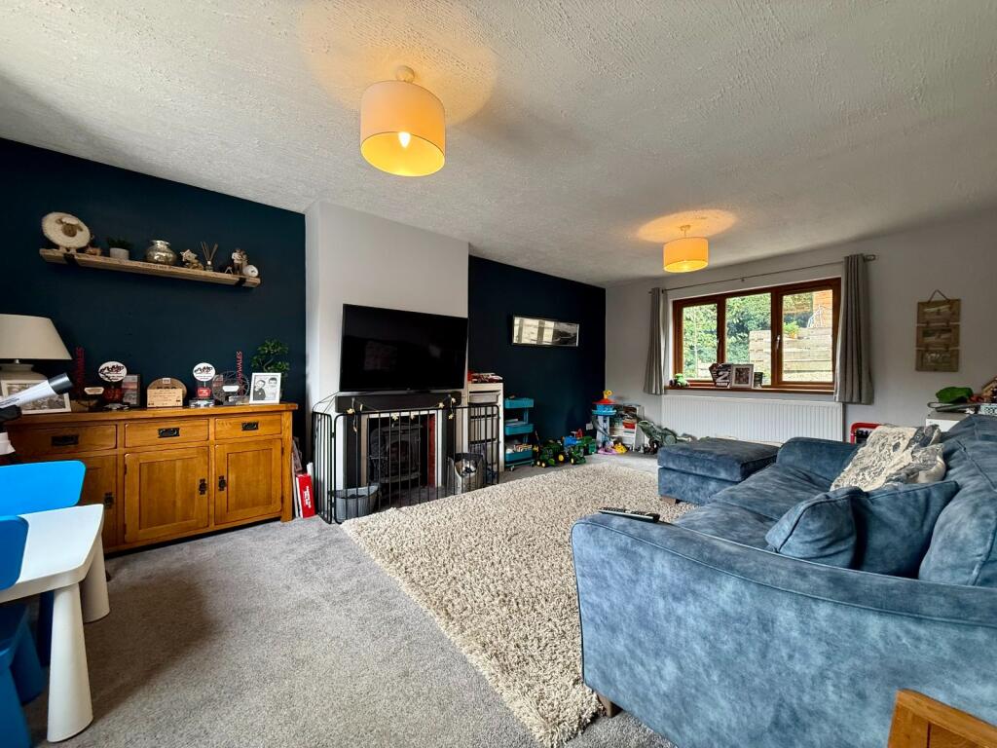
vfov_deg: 85.7
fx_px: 403
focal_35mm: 14
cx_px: 498
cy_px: 374
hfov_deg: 102.1
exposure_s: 1/50
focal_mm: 2.22
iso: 250
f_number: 2.2
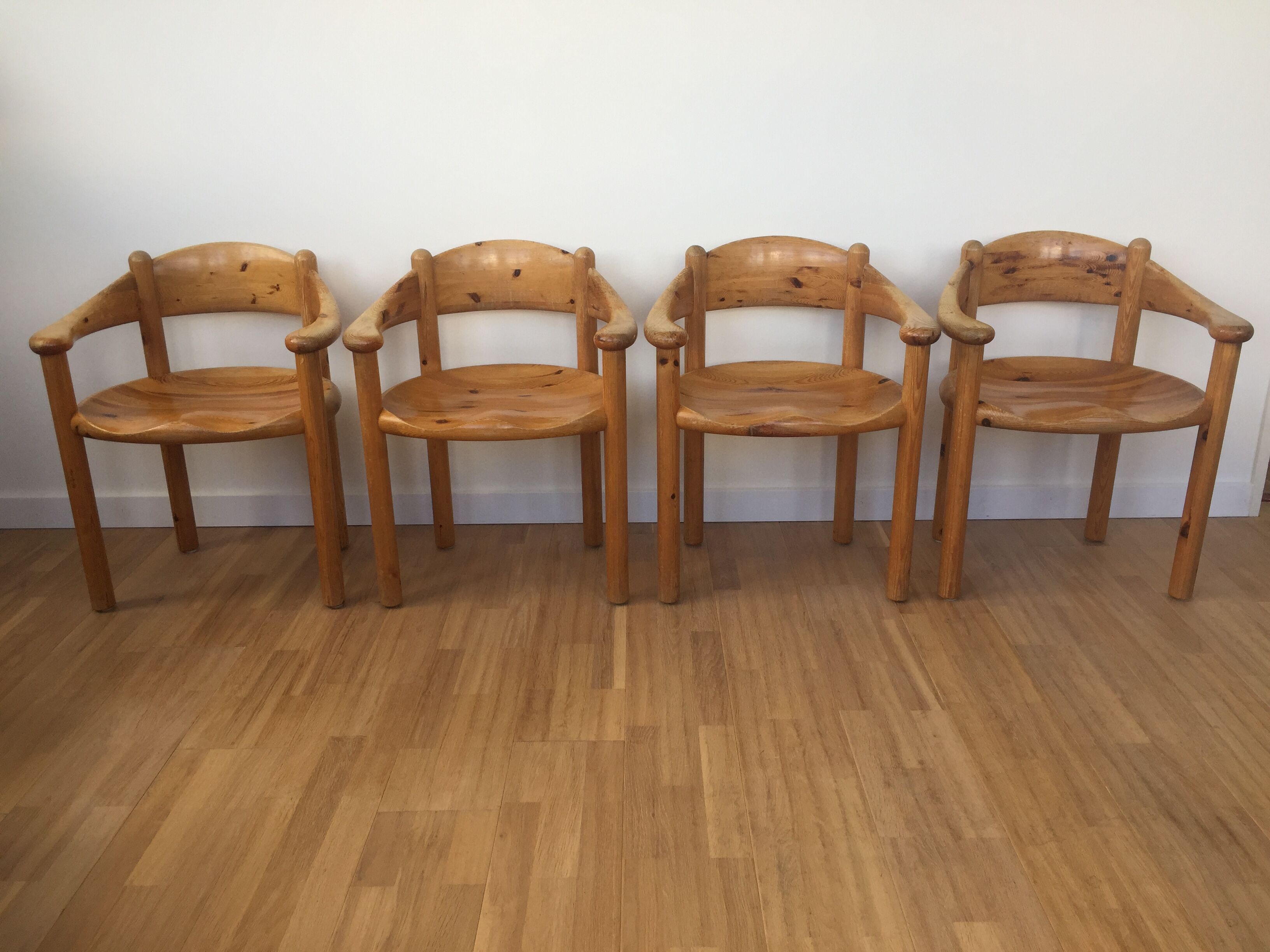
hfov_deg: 61.7
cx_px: 635
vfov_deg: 48.2
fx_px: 1064
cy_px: 476
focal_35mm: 29
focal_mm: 4.15
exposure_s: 1/100
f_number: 2.2
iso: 40
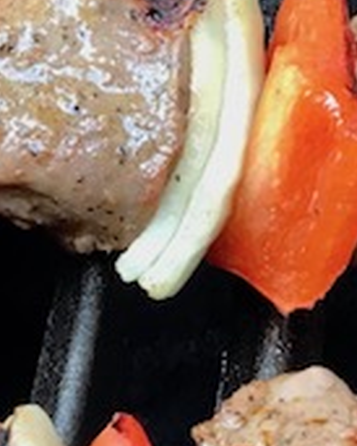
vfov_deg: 14.4
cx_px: -50
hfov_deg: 11.9
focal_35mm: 128
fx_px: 1689
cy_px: -136
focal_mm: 3.99
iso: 25
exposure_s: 1/30
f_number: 1.8
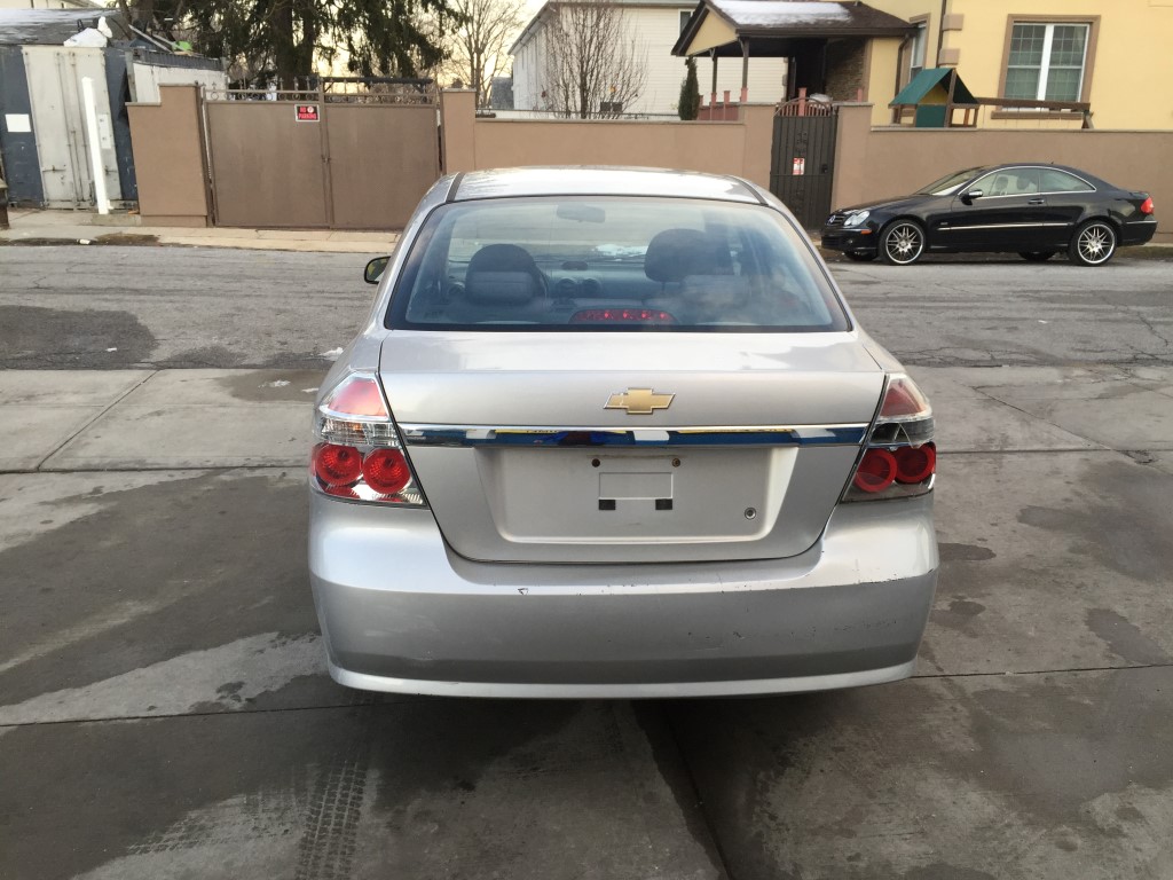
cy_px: 440
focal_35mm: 29
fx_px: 983
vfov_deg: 48.2
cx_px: 586
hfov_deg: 61.7
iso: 40
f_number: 2.2
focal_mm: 4.15
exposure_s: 1/120
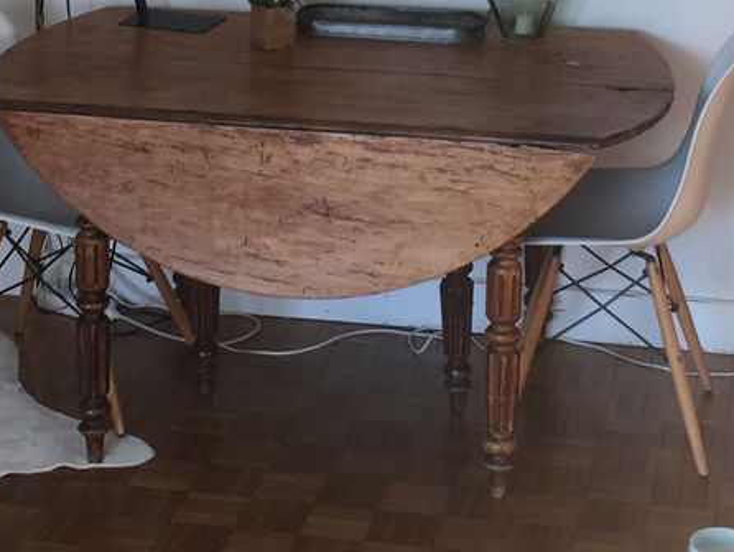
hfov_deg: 18.9
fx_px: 2206
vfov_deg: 13.9
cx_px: 382
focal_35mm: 104
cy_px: -94
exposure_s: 1/100
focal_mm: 4.15
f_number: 2.2
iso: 32
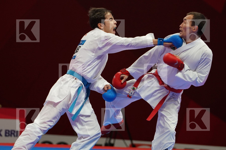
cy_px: 75
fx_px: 2040
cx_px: 113
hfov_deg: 6.3
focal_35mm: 325
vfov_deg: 4.2
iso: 2500
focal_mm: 217
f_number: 4
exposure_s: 1/1000
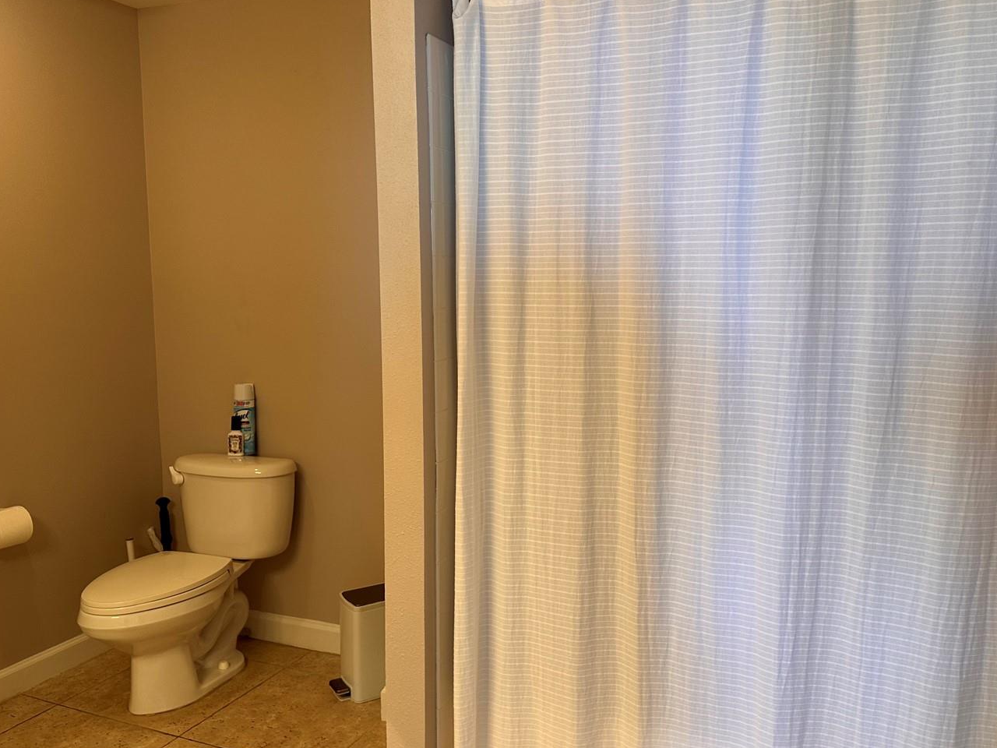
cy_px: 375
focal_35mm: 30
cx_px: 529
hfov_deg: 59.9
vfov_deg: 46.8
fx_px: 864
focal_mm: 6.86
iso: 125
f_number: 1.78
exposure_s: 1/60
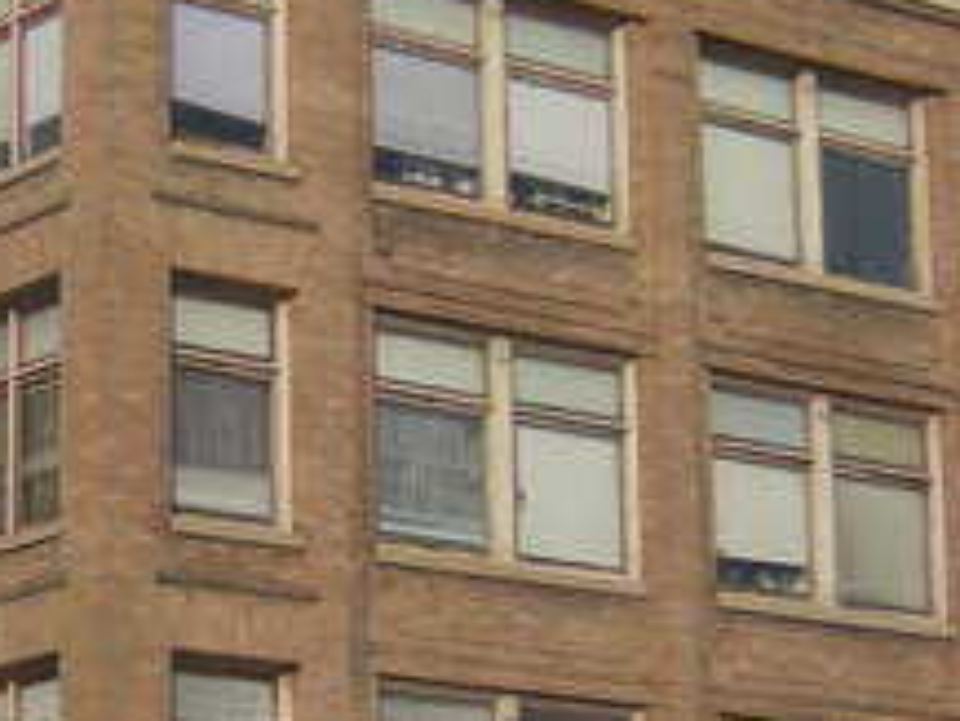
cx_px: 44
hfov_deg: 13.9
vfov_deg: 10.6
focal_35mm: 140
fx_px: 3885
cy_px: 553
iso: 64
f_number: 6.4
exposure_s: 1/174
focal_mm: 6.3
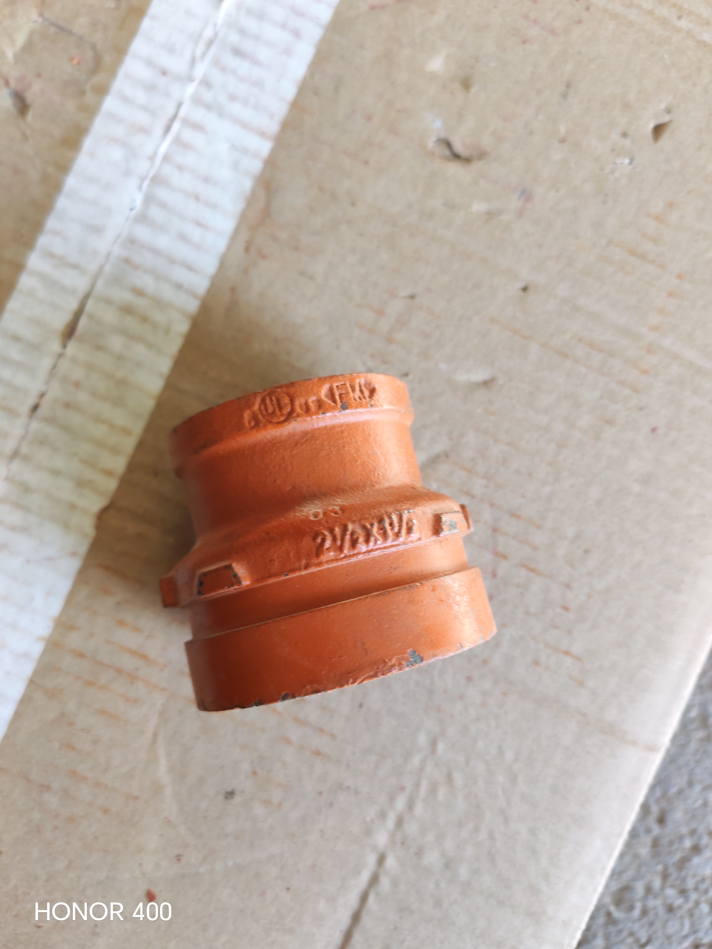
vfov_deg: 65.3
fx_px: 740
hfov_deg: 51.4
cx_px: 356
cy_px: 474
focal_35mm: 27
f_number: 1.9
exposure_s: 1/100
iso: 400
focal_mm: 6.12
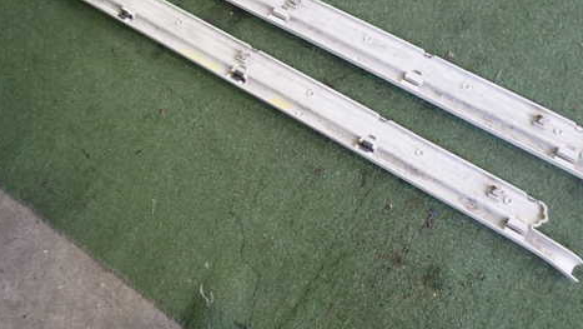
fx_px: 649
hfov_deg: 48.3
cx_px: 308
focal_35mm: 42
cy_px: 80
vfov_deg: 27.9
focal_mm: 5.4
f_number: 2.3
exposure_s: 1/60
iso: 200
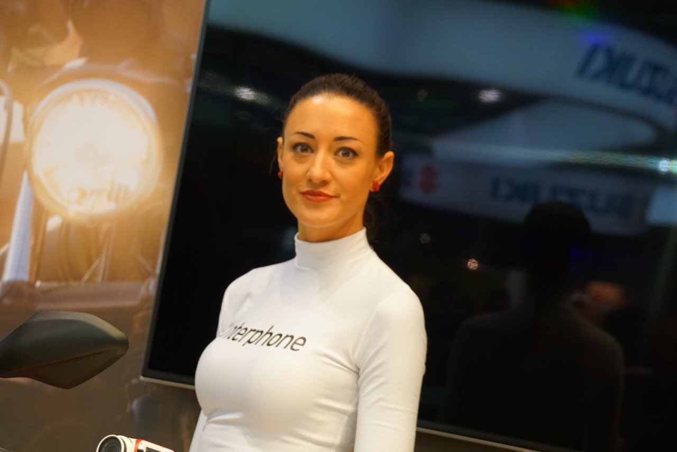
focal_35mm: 103
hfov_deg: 19.8
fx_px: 1937
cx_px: 338
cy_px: 226
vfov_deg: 13.3
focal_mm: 69
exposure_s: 1/160
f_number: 5.6
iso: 2000
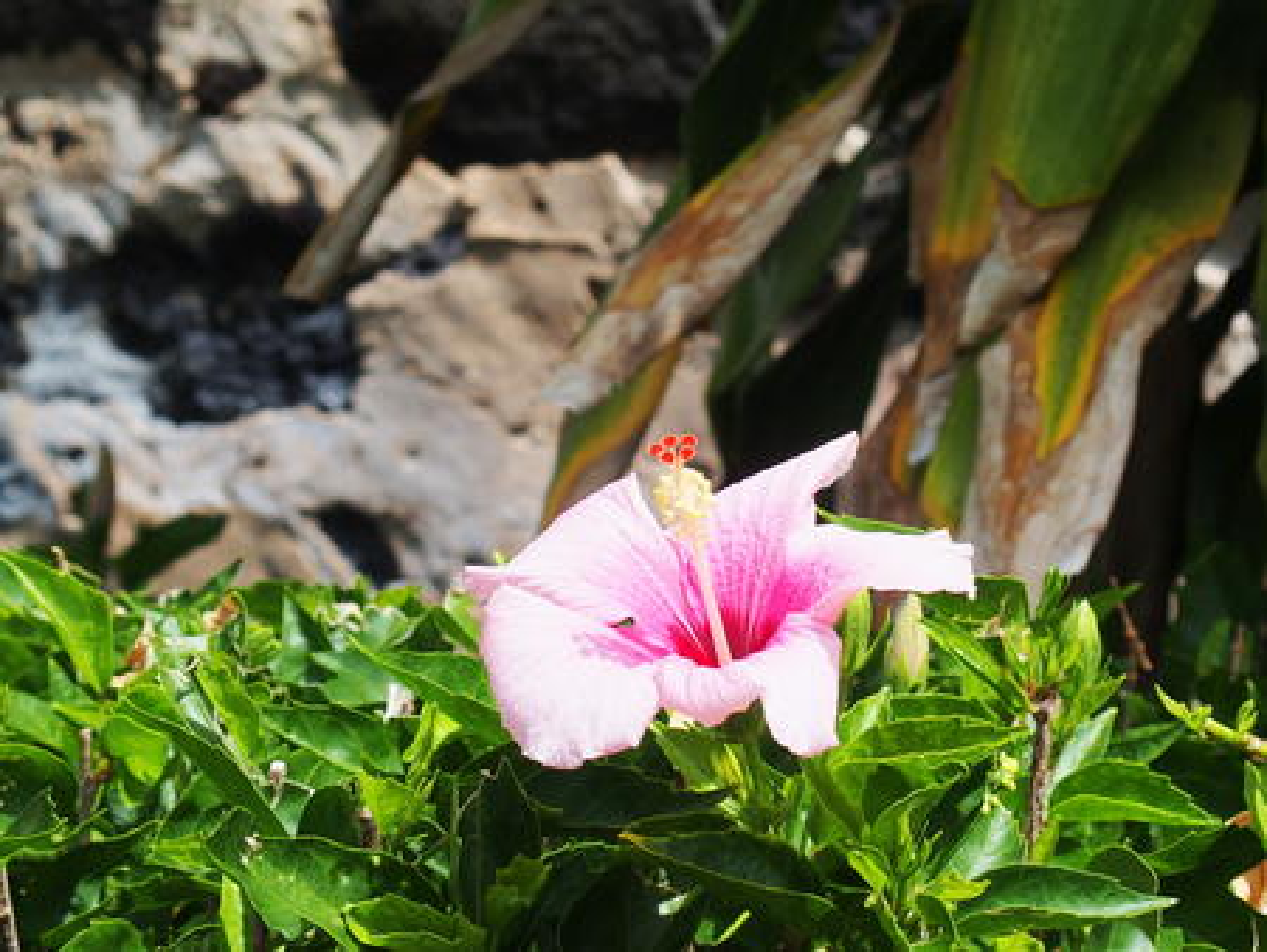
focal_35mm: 124
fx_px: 4541
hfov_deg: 15.9
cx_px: 634
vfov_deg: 12.0
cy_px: 476
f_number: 4.5
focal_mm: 26.2
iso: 100
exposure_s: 1/800
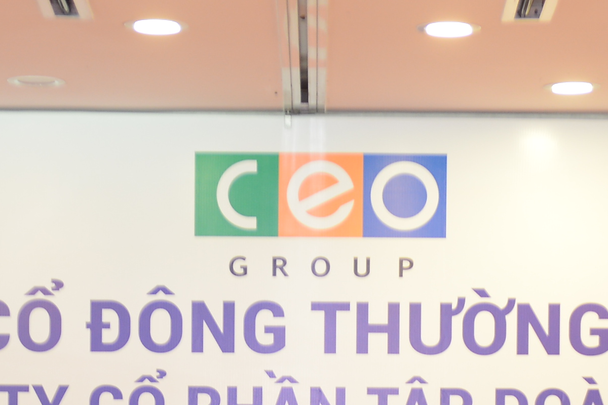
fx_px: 3175
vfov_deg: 7.2
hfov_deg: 10.9
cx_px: 291
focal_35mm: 188
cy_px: 605
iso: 560
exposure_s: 1/60
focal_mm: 50
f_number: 2.8
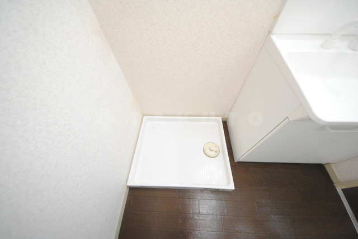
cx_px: 179
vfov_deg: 90.1
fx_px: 119
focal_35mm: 12
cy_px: 120
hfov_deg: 112.6
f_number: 4.5
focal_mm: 8
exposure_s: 1/50
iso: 1600
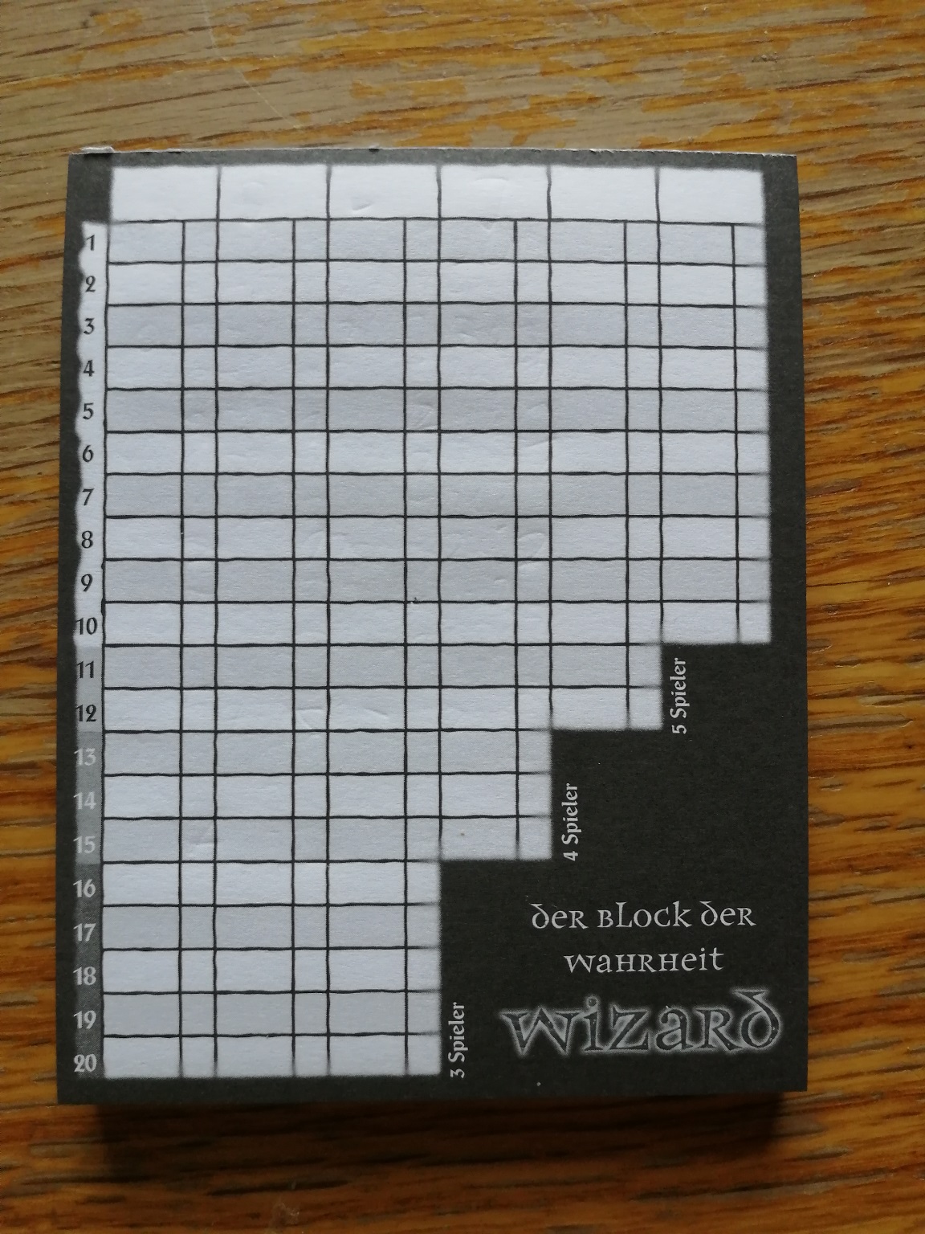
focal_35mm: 27
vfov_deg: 65.3
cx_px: 462
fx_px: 962
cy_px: 617
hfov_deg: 51.4
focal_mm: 3.96
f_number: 1.8
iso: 200
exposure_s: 1/100
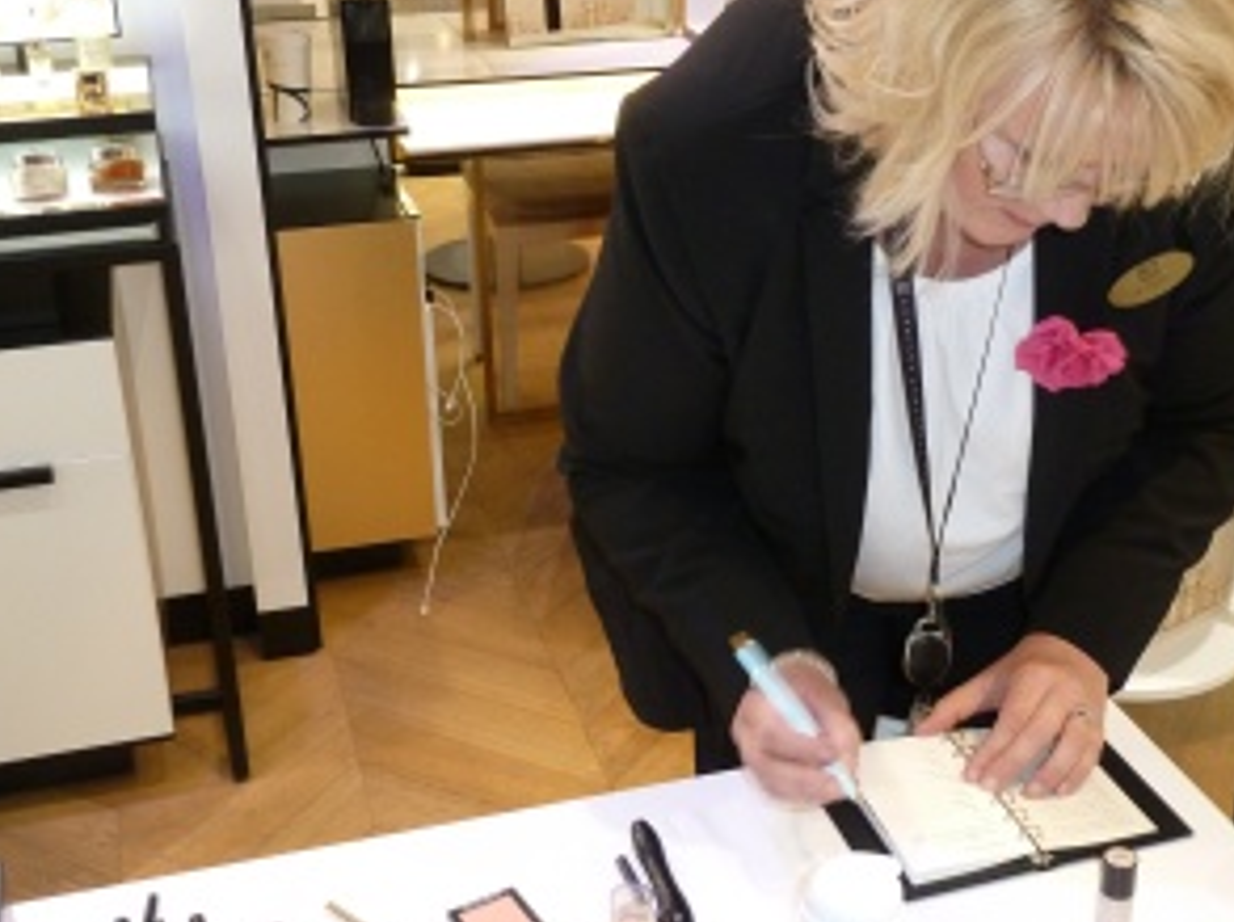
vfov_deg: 30.2
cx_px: 699
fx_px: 1709
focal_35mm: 48
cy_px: 440
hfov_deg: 39.6
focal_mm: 5.7
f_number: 3.5
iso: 320
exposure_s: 1/30
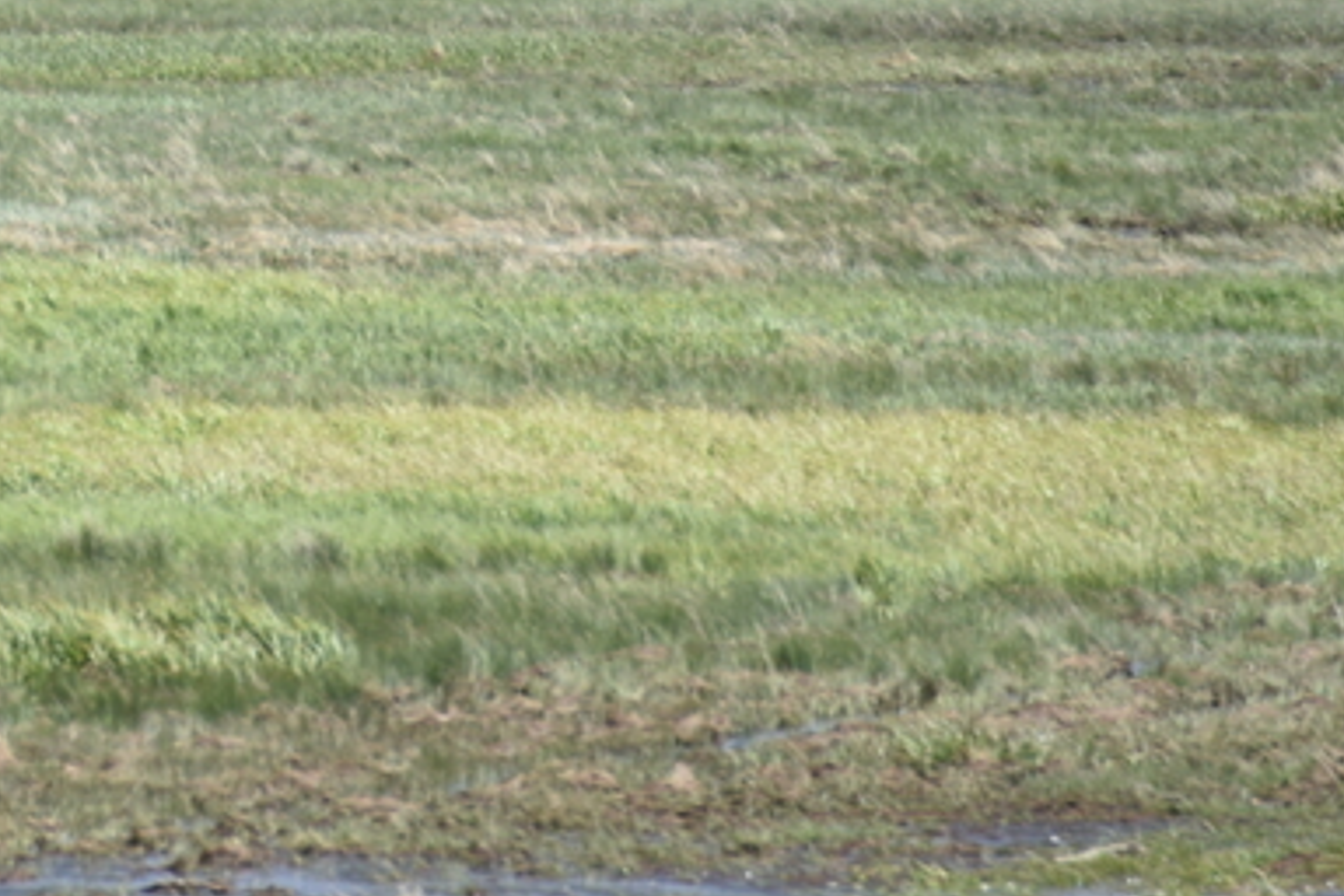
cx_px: -105
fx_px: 37330
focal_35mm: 1000
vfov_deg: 1.4
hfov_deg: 2.1
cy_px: -427
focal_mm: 300
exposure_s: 1/640
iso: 200
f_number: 5.6
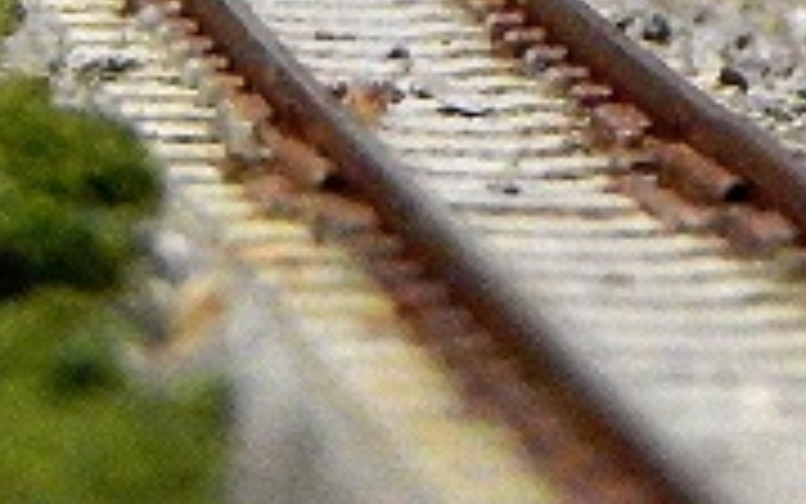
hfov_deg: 5.3
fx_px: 8635
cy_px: -560
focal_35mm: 393
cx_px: 1333
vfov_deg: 3.3
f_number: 5.2
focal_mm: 17
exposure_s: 1/60
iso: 3200
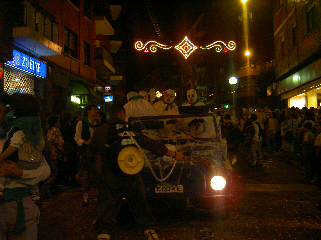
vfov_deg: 32.9
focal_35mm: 44
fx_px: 408
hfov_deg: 42.9
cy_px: 120
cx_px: 160
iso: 100
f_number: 2.9
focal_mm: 9
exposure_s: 1/64.1
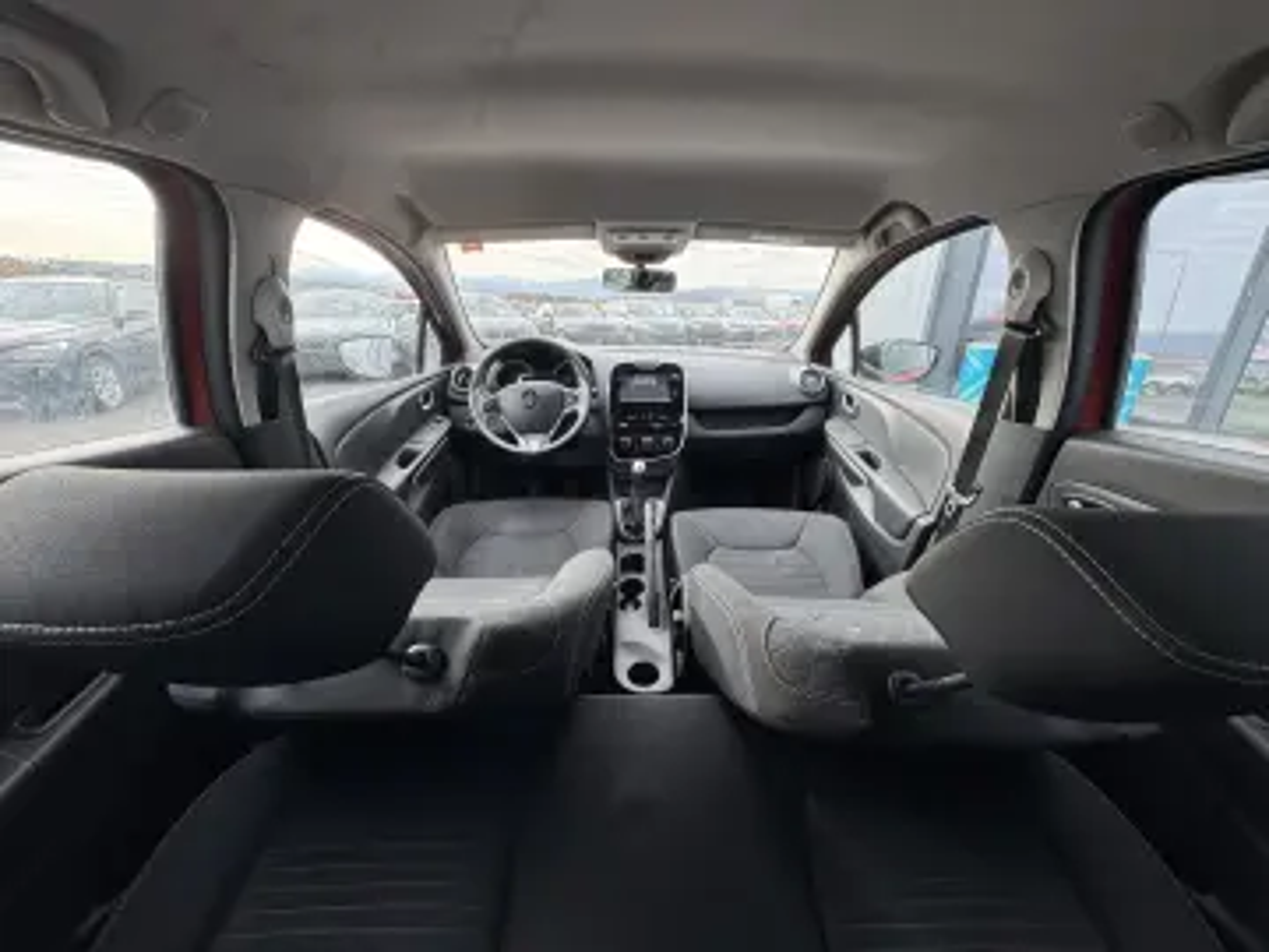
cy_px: 476
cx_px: 634
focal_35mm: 14
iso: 40
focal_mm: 2.22
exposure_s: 1/107
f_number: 2.2
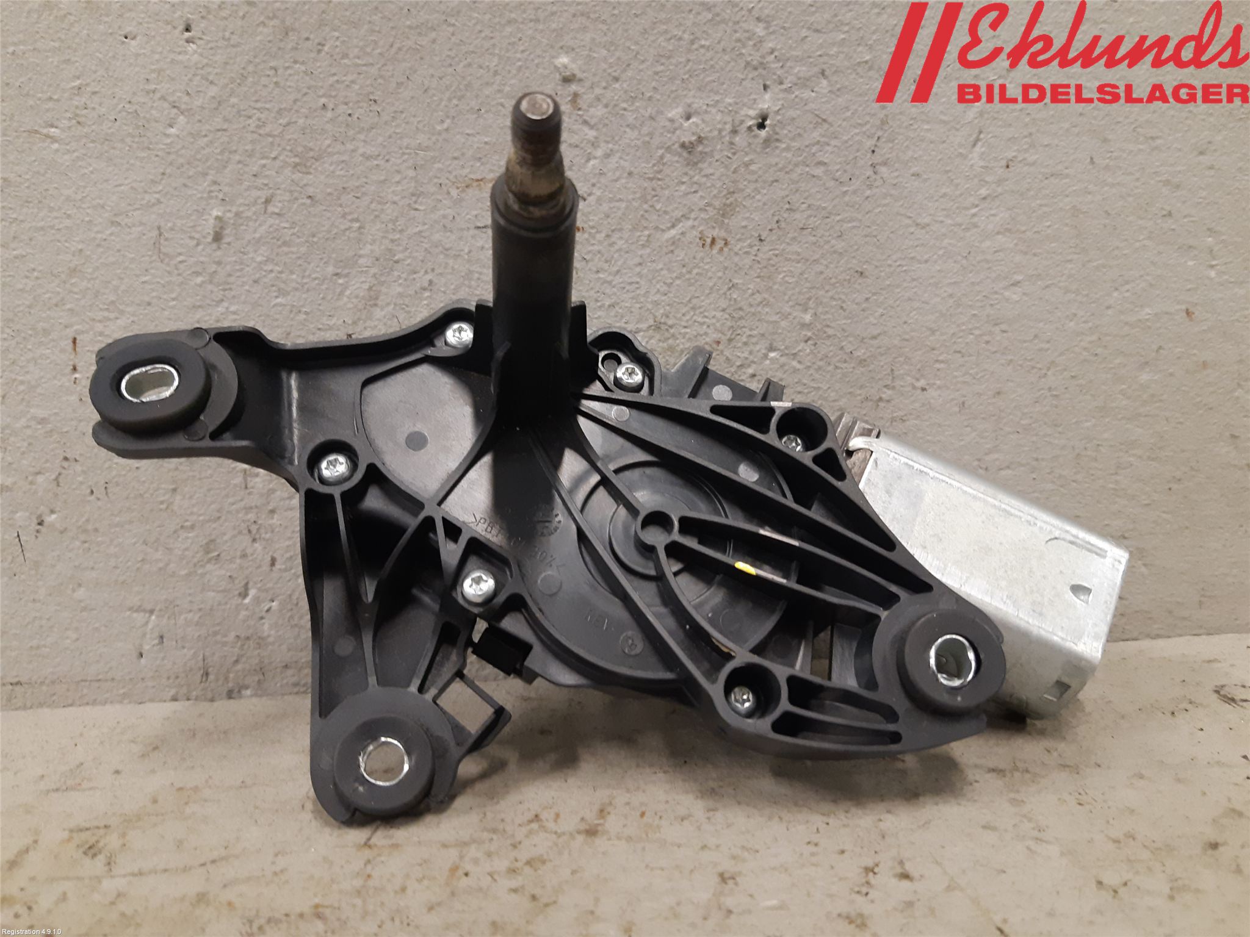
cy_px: 468
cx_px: 625
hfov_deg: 67.3
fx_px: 939
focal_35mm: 26
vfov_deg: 53.1
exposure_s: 1/50
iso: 200
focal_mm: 3.93
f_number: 1.7
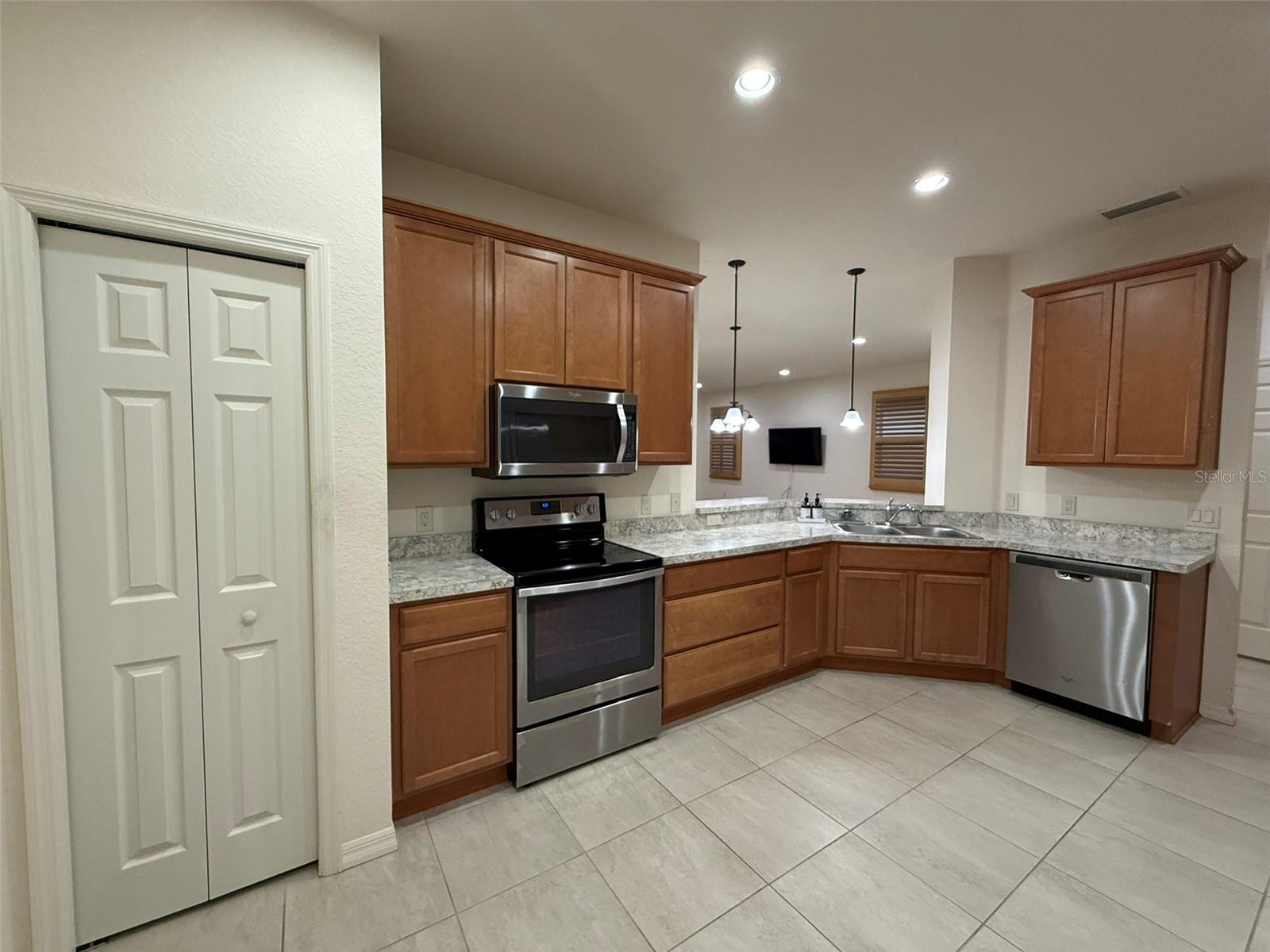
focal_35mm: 14
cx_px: 635
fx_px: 514
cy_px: 476
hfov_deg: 102.1
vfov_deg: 85.7
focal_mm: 2.22
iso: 200
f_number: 2.2
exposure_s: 1/120
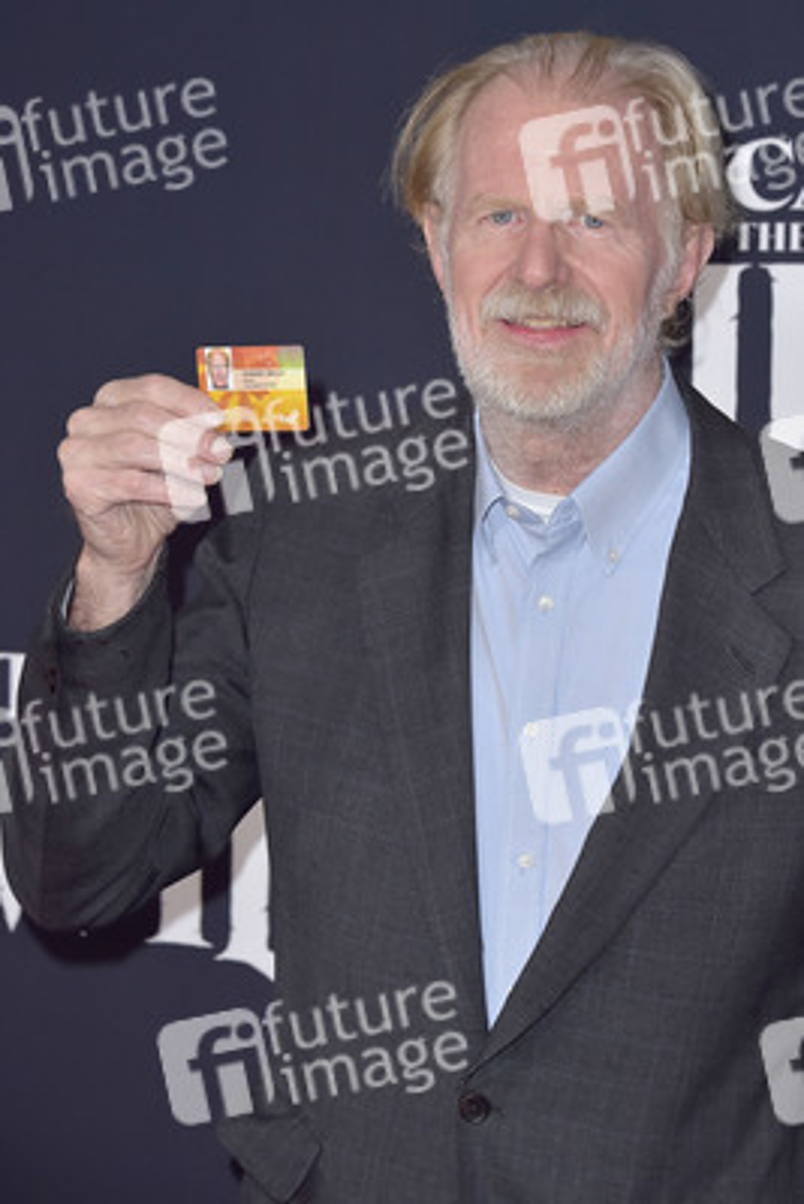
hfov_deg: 10.2
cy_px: 602
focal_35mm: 135
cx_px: 402
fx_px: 4518
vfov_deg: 15.2
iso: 320
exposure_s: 1/250
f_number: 7.1
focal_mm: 135
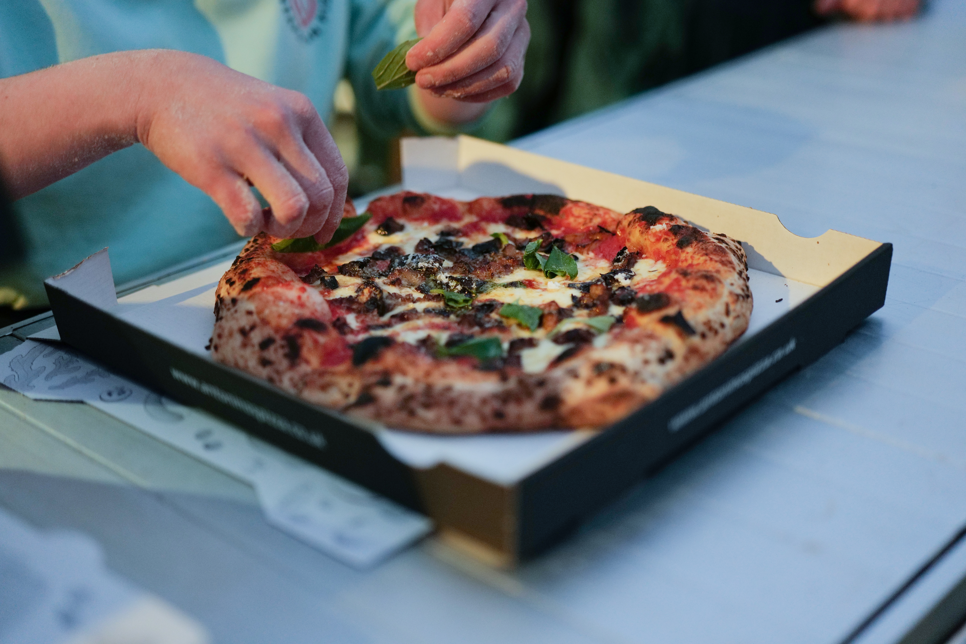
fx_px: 1342
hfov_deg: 39.6
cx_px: 483
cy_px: 322
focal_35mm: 50
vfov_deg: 27.0
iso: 3200
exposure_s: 1/320
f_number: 2
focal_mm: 50
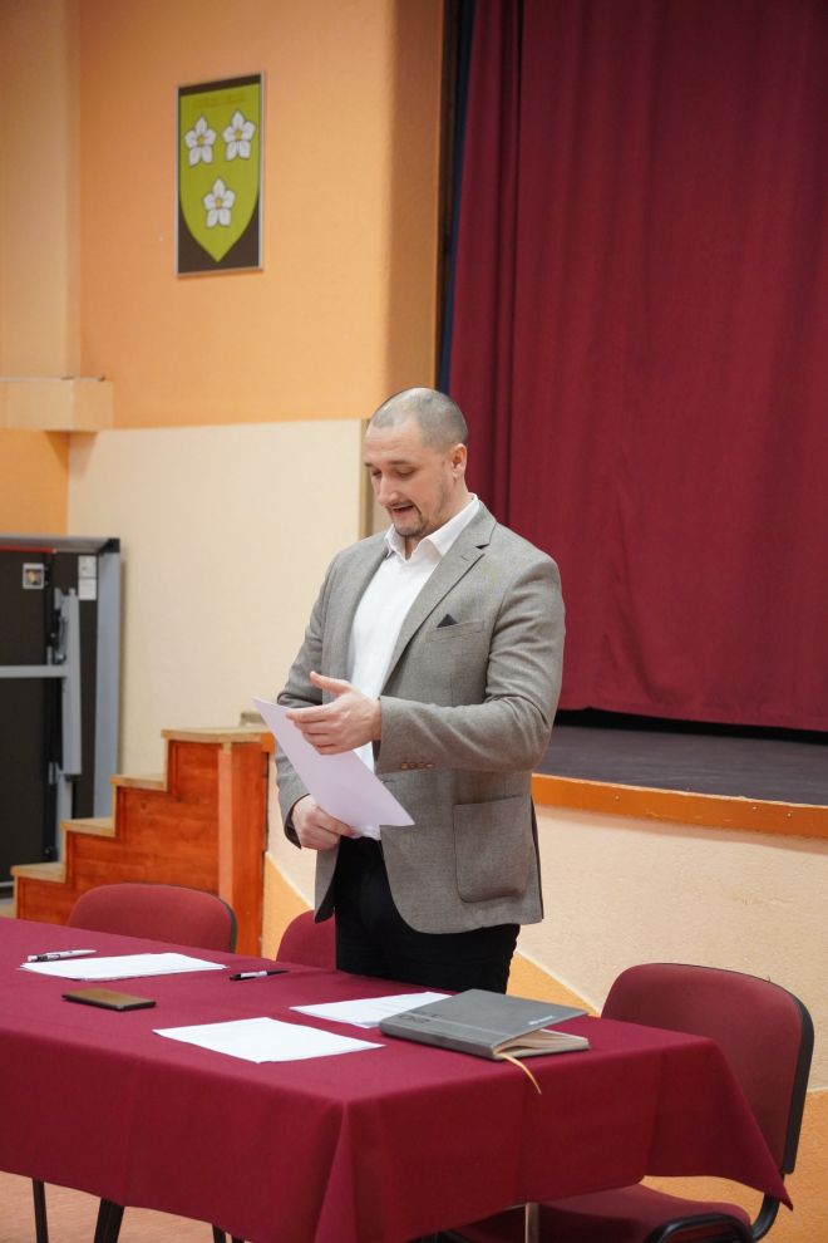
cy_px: 622
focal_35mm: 75
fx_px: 2587
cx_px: 414
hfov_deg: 18.2
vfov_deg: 27.0
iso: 2000
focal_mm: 50
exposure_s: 1/125
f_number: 2.8
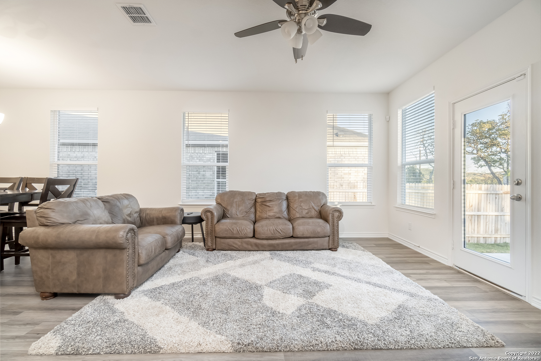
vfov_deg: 77.3
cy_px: 180
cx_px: 270
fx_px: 225
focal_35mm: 15
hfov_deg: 100.4
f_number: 7.1
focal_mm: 10
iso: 400
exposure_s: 1/20
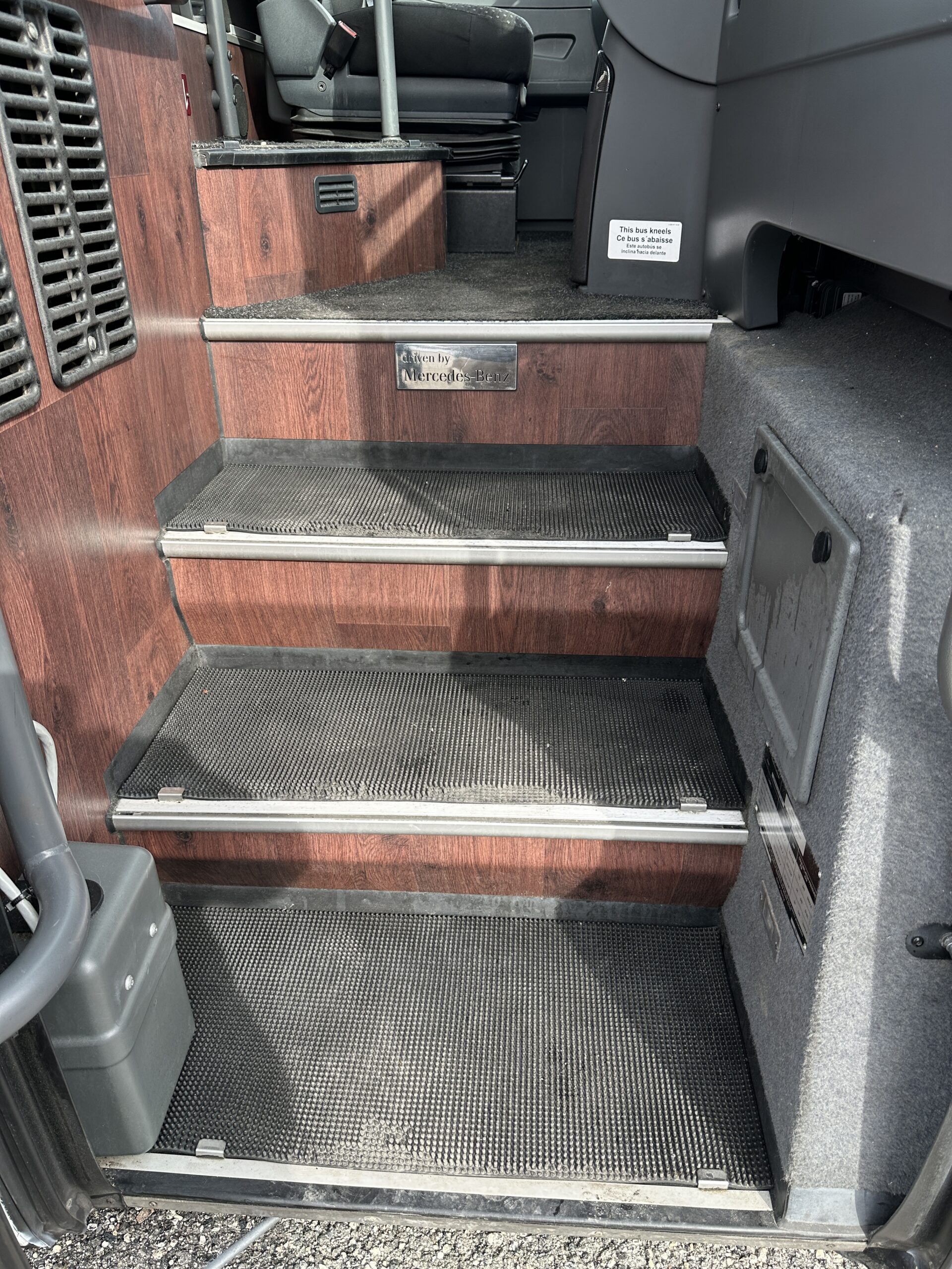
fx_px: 880
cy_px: 634
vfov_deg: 71.6
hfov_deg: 56.8
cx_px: 476
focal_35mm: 24
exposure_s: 1/429
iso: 80
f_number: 1.78
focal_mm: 6.86
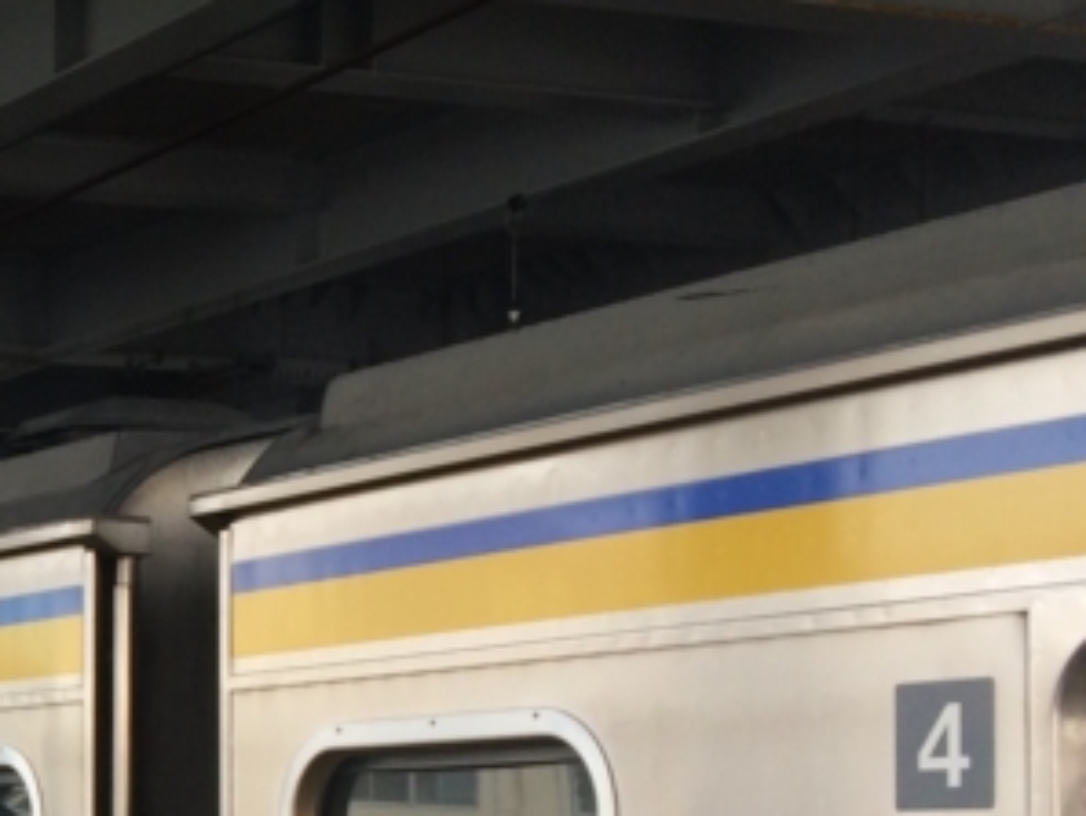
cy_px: 823
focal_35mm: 100
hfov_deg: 17.9
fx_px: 3139
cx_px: -464
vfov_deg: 14.6
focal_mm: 4.15
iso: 32
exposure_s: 1/202
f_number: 2.2
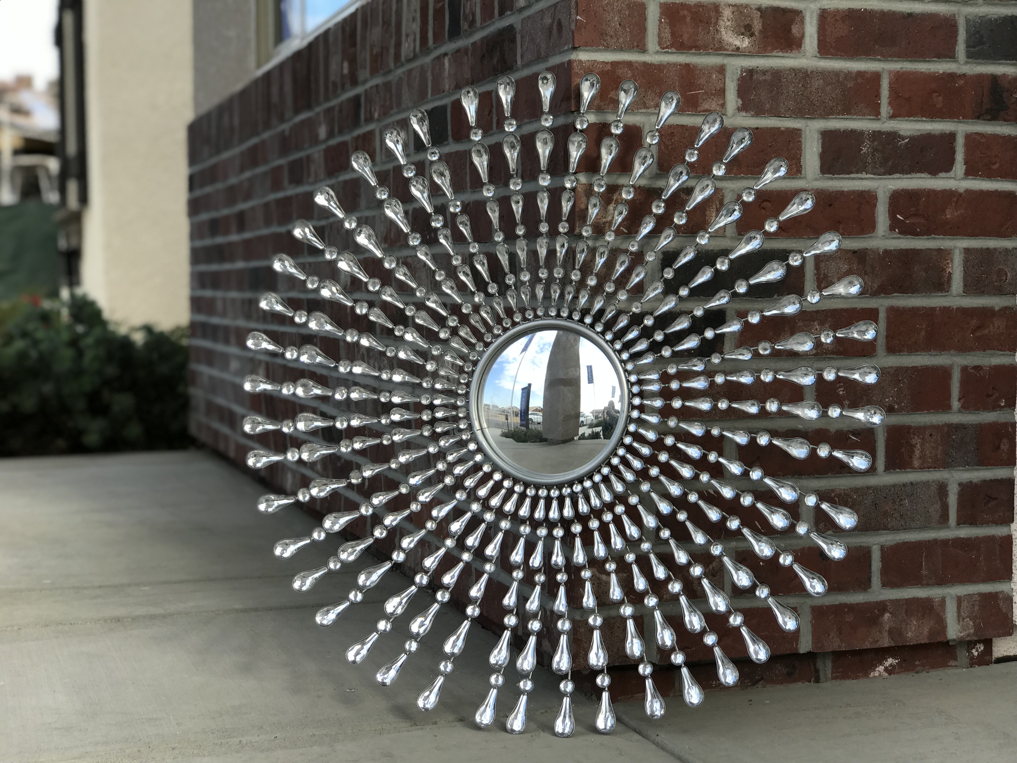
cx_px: 508
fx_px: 1675
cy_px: 382
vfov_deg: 25.7
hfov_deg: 33.8
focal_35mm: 57
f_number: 2.8
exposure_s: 1/159
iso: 20
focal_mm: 6.6
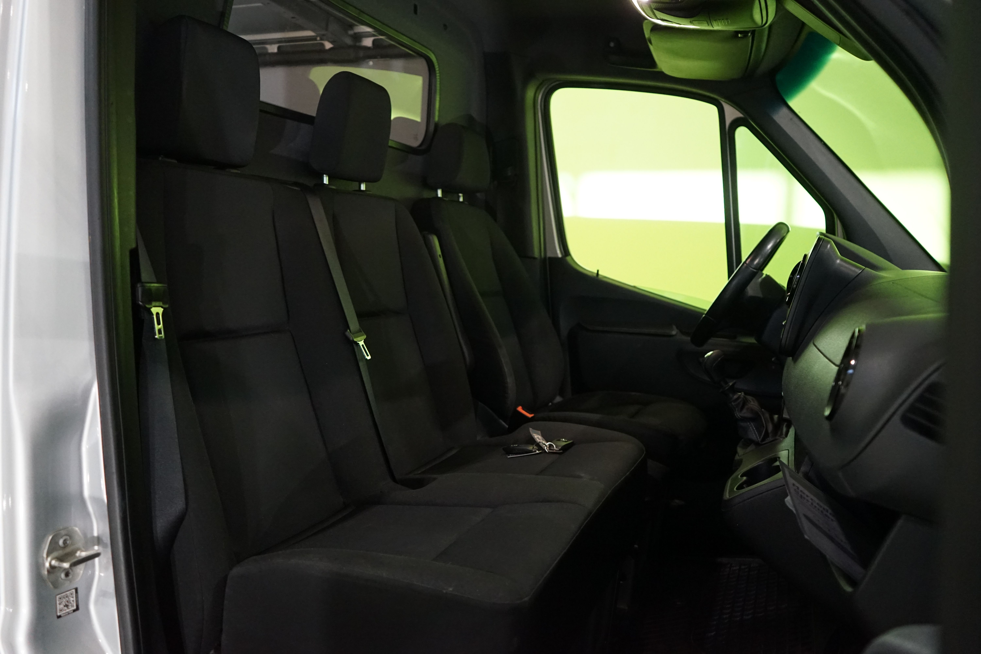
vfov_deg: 46.4
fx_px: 763
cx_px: 490
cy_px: 327
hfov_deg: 65.5
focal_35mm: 28
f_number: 3.5
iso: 4000
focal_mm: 28
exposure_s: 1/160
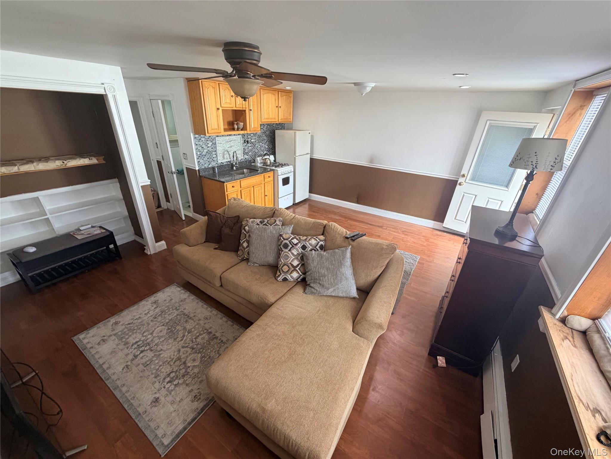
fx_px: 247
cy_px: 230
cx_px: 306
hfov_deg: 102.1
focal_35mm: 14
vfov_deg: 85.7
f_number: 2.2
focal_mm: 2.22
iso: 200
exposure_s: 1/120
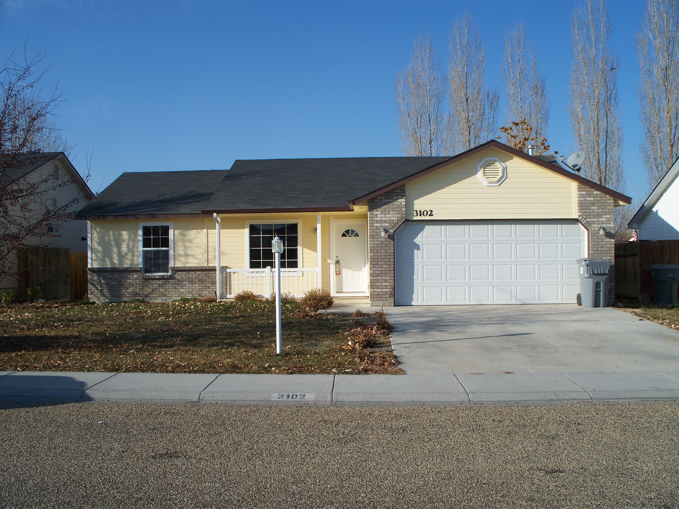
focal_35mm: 36
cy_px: 254
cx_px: 340
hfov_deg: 51.4
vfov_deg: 39.7
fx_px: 706
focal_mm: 7.54
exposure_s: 1/500
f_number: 5
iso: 64
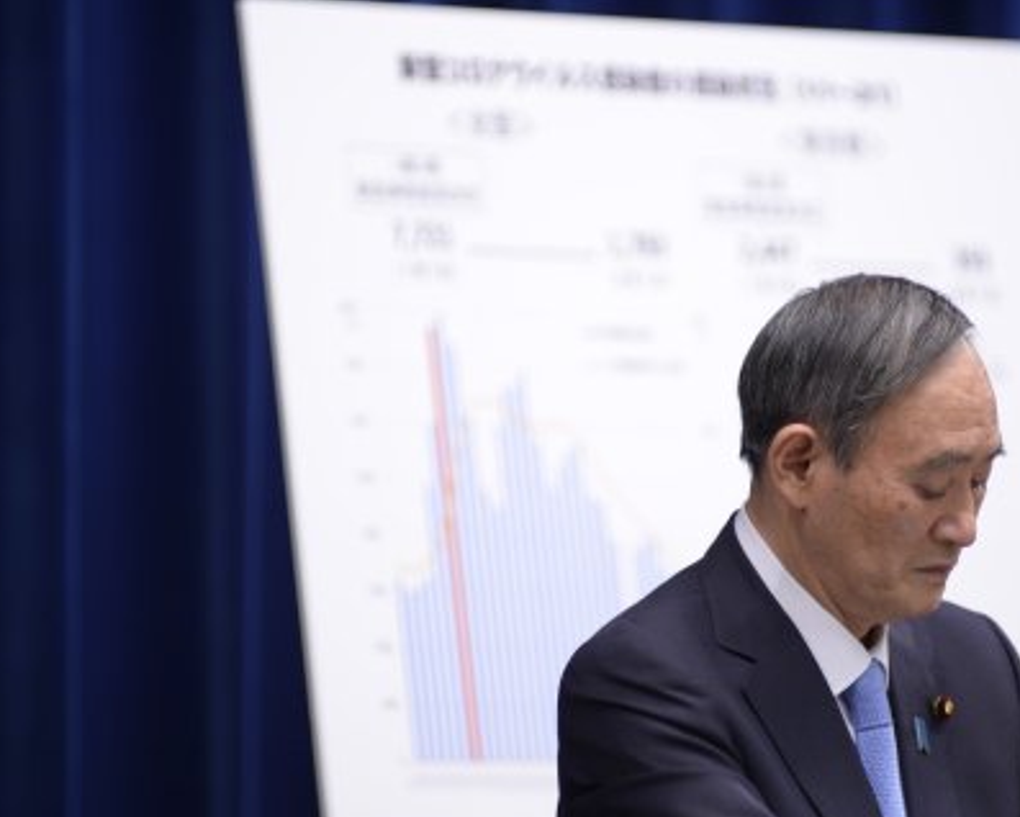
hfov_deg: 4.8
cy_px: 401
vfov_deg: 3.8
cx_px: 650
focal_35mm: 404
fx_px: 12202
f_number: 4
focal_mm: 300
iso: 1600
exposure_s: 1/250
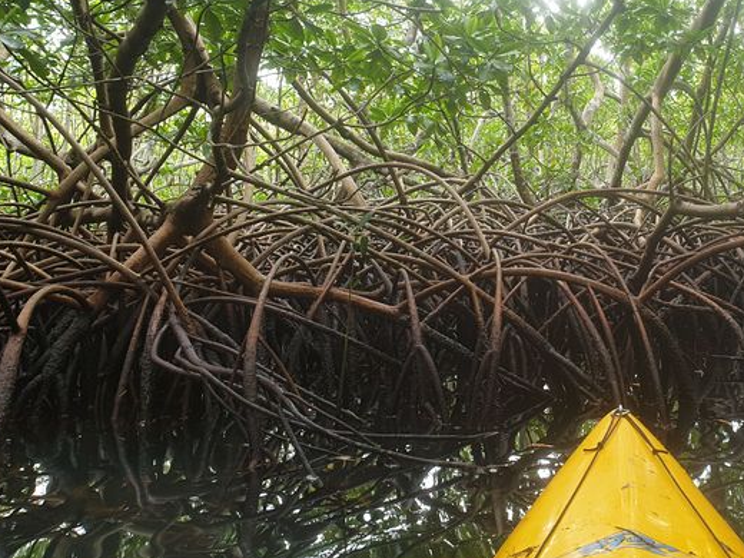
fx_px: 860
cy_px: 162
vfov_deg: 35.4
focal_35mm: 40
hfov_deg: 45.3
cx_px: 554
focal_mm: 4.3
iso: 64
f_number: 2.4
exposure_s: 1/50
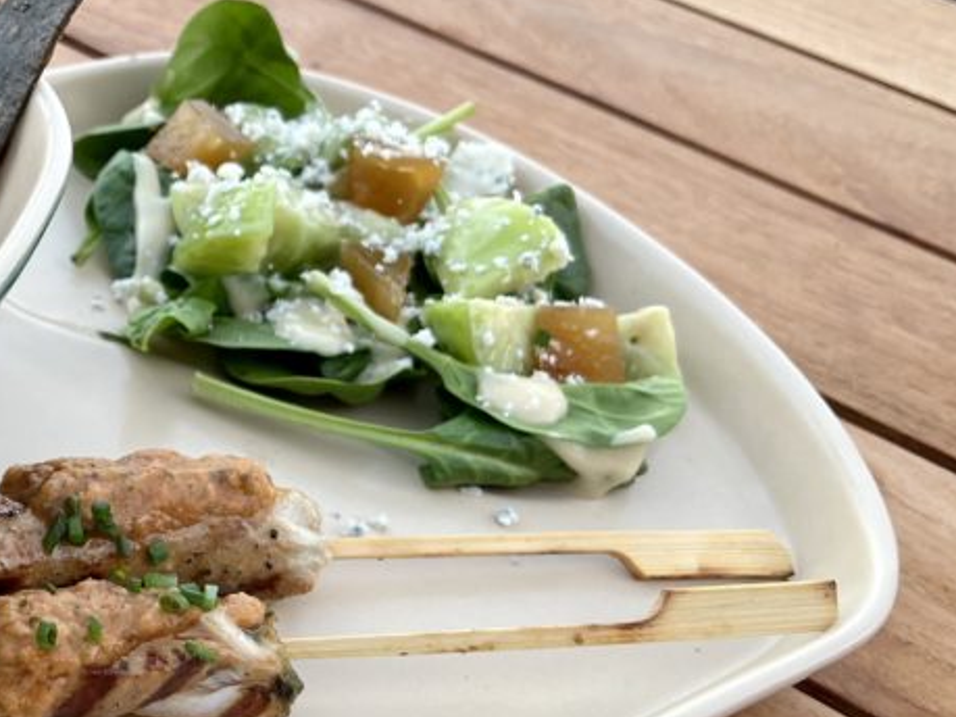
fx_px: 1601
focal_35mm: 58
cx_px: -58
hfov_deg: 30.3
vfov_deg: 25.2
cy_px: 358
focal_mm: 5.7
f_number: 1.5
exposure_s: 1/121
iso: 64
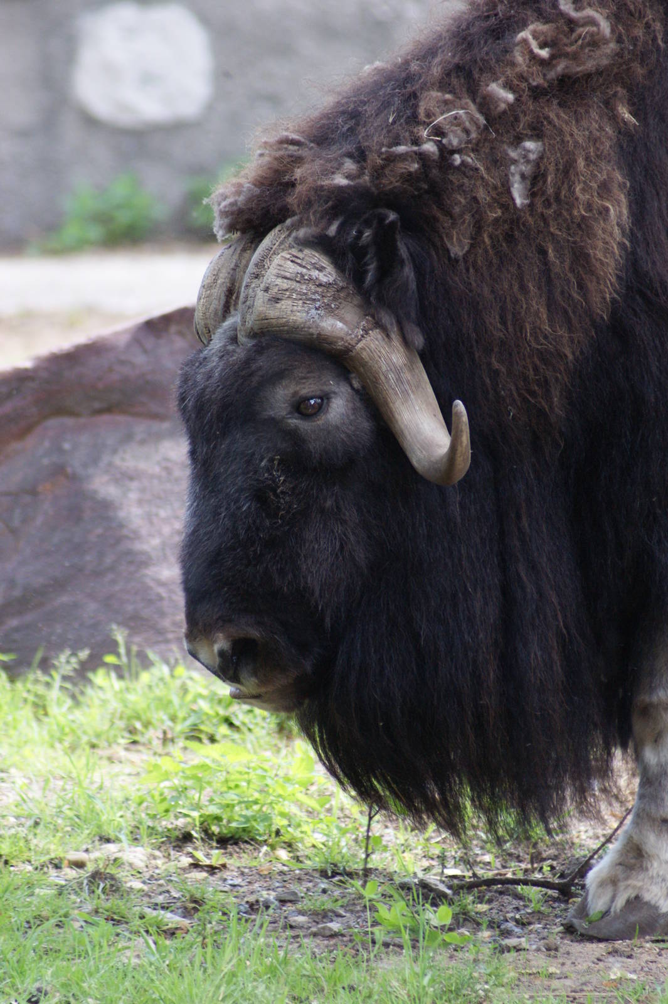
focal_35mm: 450
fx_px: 12538
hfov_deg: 3.1
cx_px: 334
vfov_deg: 4.6
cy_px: 502
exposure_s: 1/200
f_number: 5.6
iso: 400
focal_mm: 300
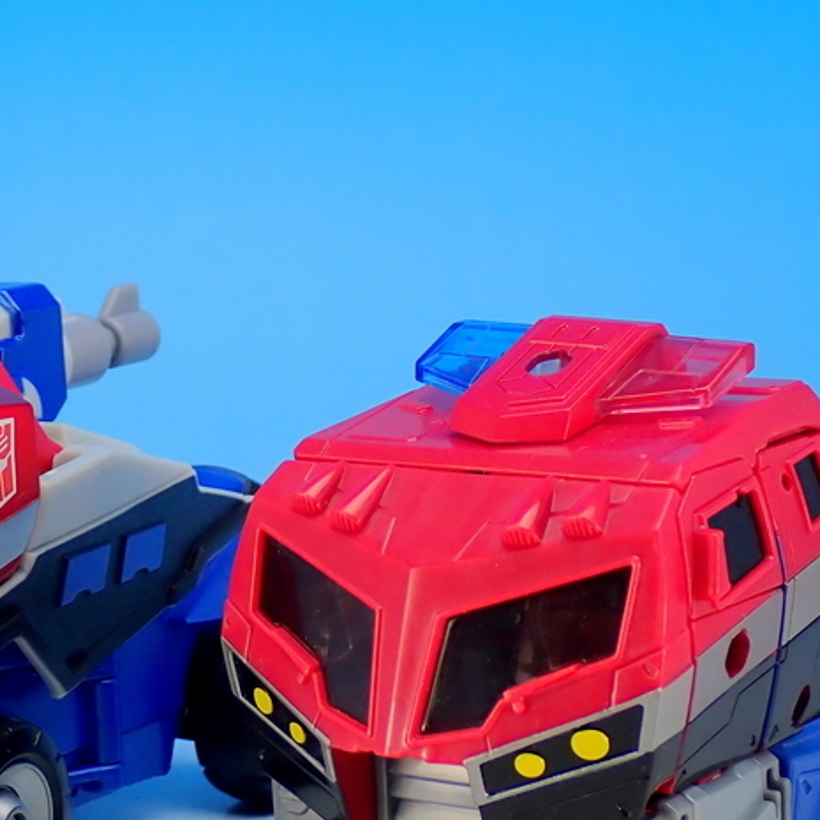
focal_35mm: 105
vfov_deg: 16.5
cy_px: 617
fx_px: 2814
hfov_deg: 16.5
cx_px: 231
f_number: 3.3
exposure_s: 1/20
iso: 100
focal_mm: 9.65
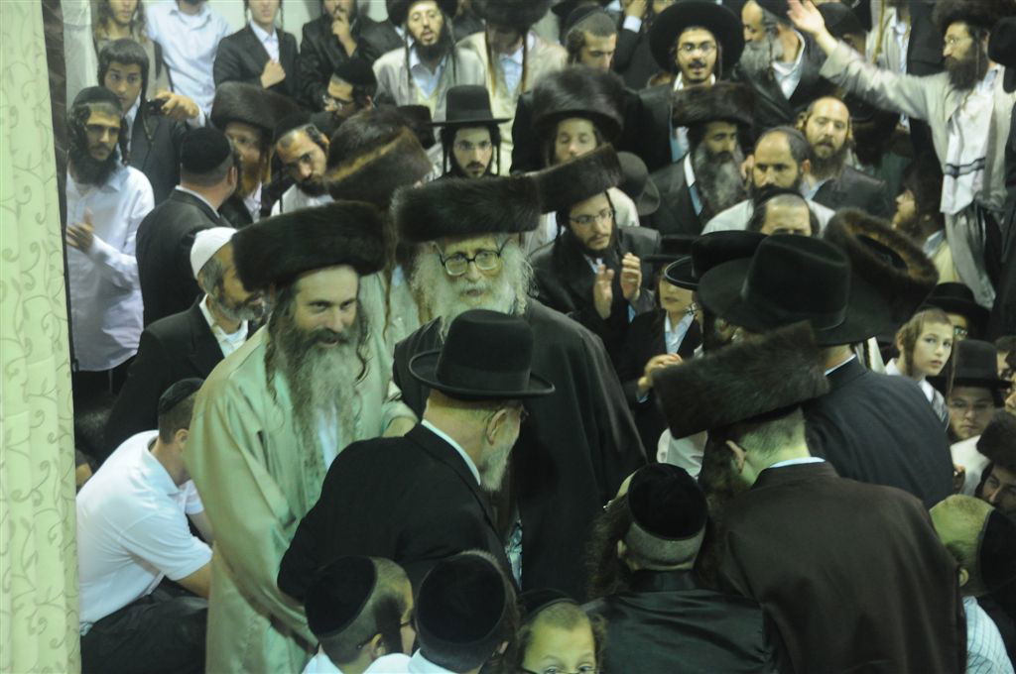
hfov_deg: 24.6
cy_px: 337
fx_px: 2325
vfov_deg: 16.5
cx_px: 508
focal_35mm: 82
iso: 1600
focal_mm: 55
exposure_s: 1/50
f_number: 4.8
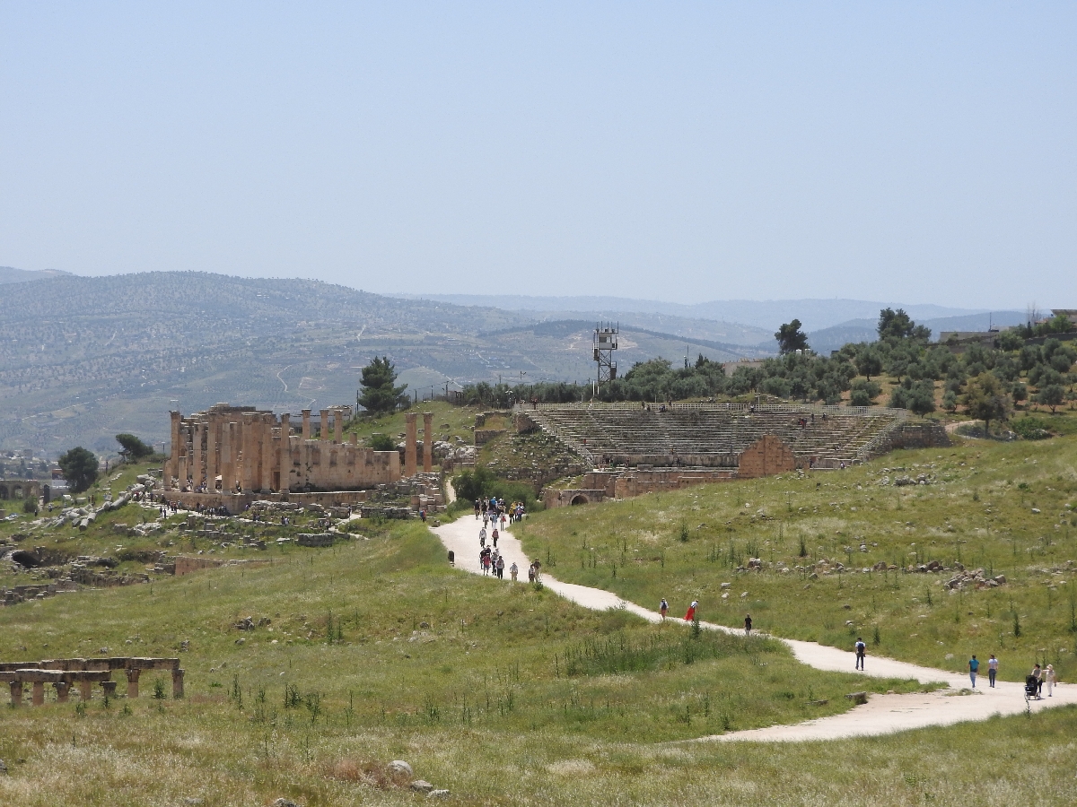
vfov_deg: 12.9
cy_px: 404
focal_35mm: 115
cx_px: 538
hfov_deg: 17.1
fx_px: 3578
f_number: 5
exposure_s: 1/800
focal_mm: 20.6
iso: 100
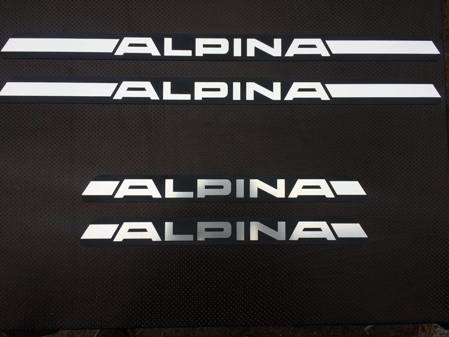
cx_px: 224
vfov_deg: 48.2
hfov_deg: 61.7
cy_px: 168
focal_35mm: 29
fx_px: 376
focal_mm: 4.15
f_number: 2.2
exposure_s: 1/977
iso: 32
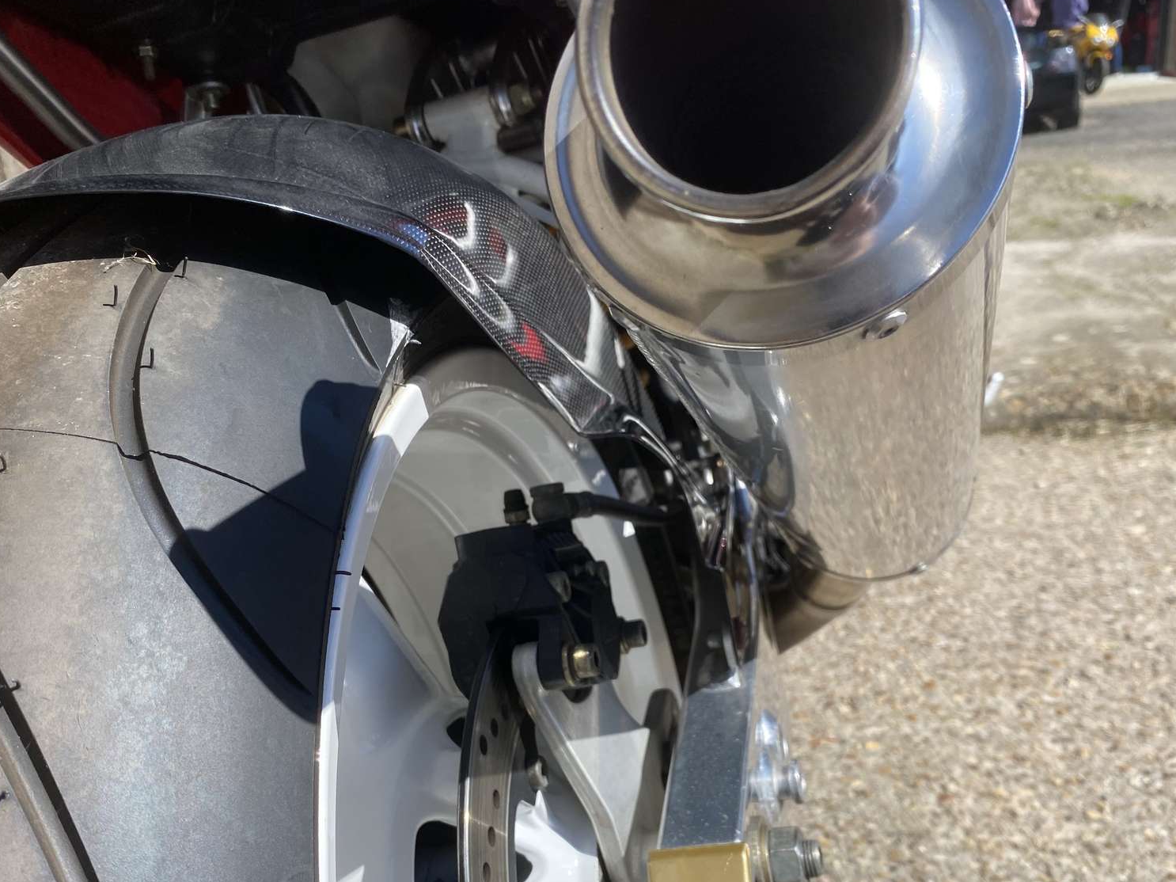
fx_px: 1189
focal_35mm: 35
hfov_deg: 52.6
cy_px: 556
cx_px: 581
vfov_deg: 40.4
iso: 32
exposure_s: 1/1996
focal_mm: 4.25
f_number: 1.8
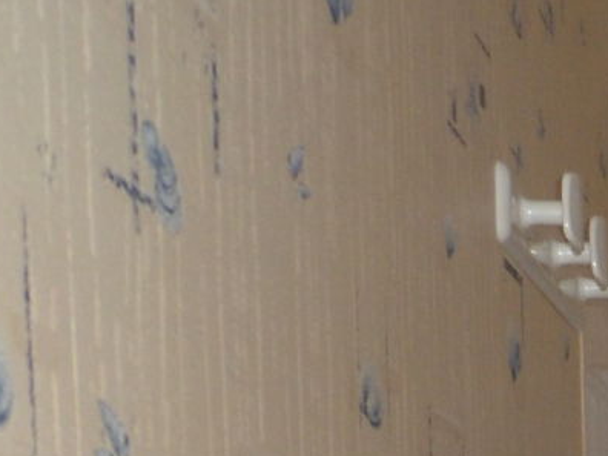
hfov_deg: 15.1
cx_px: 1158
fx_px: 1914
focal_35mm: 109
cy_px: 869
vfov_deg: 12.2
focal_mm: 4.9
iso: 100
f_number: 3.3
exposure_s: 1/45
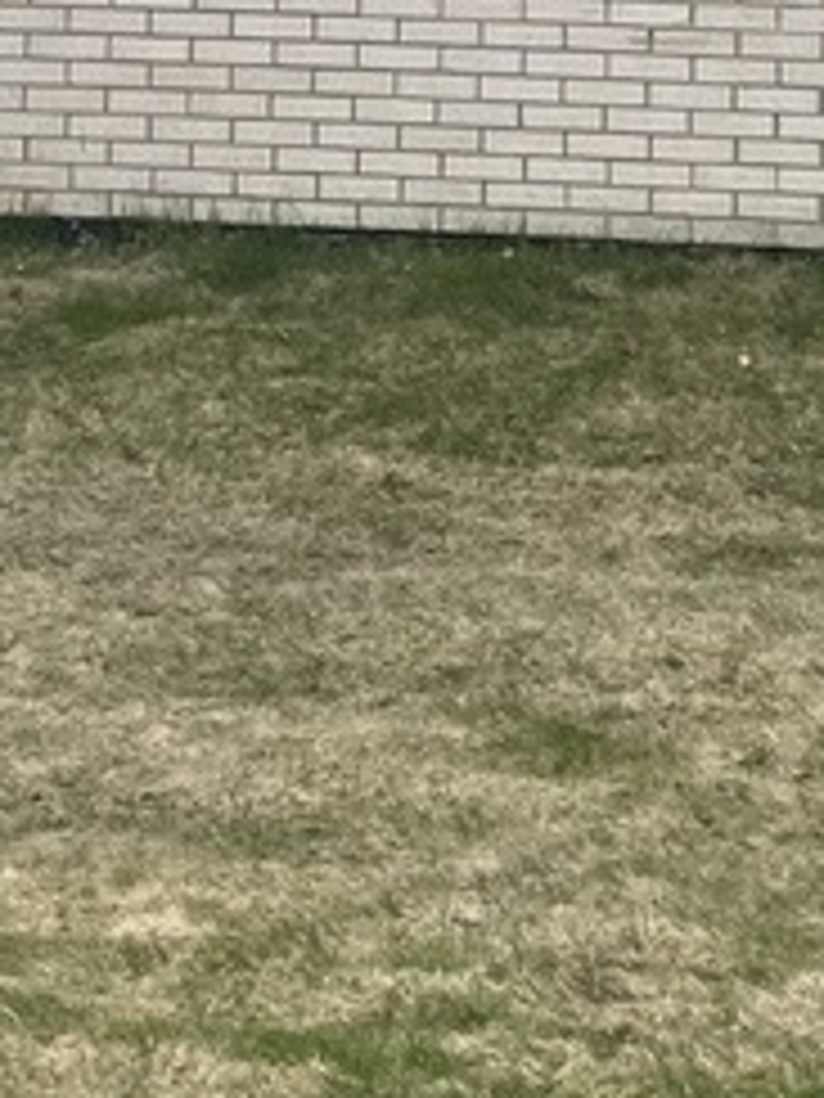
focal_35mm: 115
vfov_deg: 15.8
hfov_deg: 12.9
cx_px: 450
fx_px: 3650
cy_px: -513
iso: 32
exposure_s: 1/1916
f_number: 1.6
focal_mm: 4.2
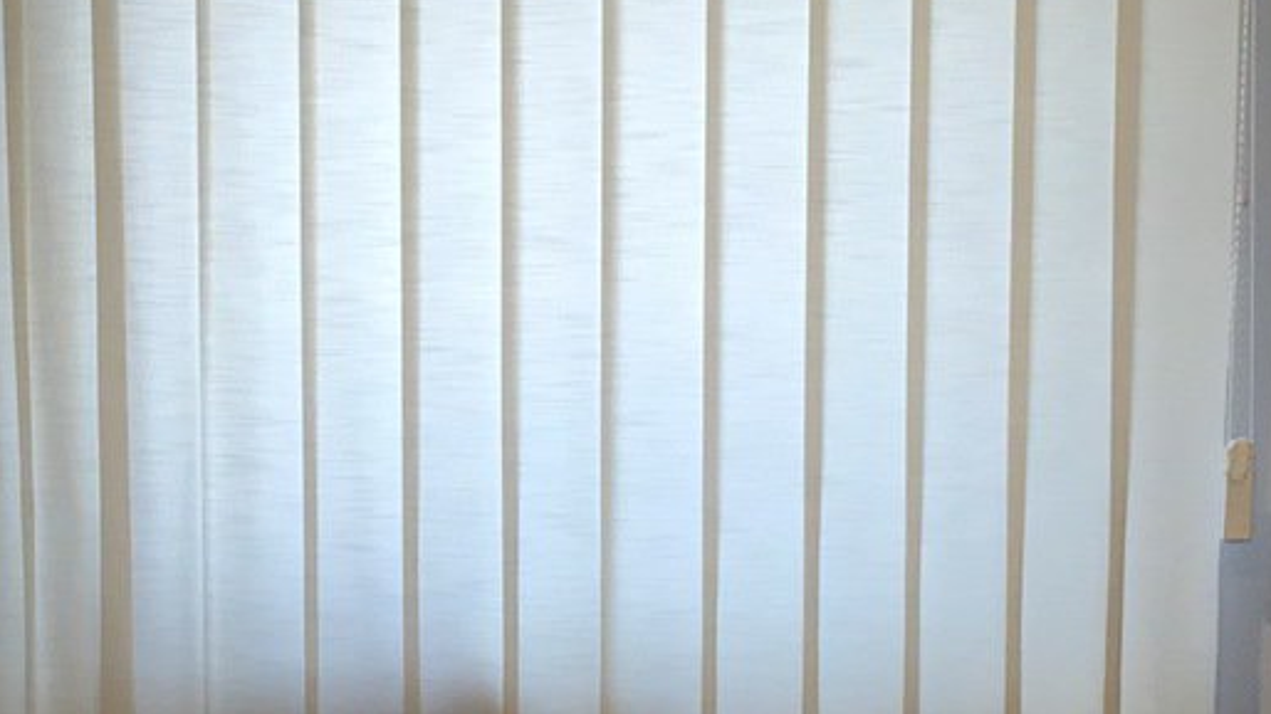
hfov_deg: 18.6
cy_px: 1072
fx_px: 3842
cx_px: 274
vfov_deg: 10.3
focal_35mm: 114
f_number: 1.8
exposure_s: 1/50
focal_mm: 3.99
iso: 32
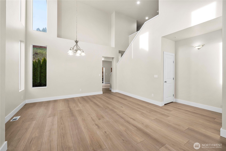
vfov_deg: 85.5
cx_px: 113
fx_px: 82
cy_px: 76
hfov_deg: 108.3
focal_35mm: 13
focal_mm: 13
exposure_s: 1/100
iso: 80
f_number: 7.1
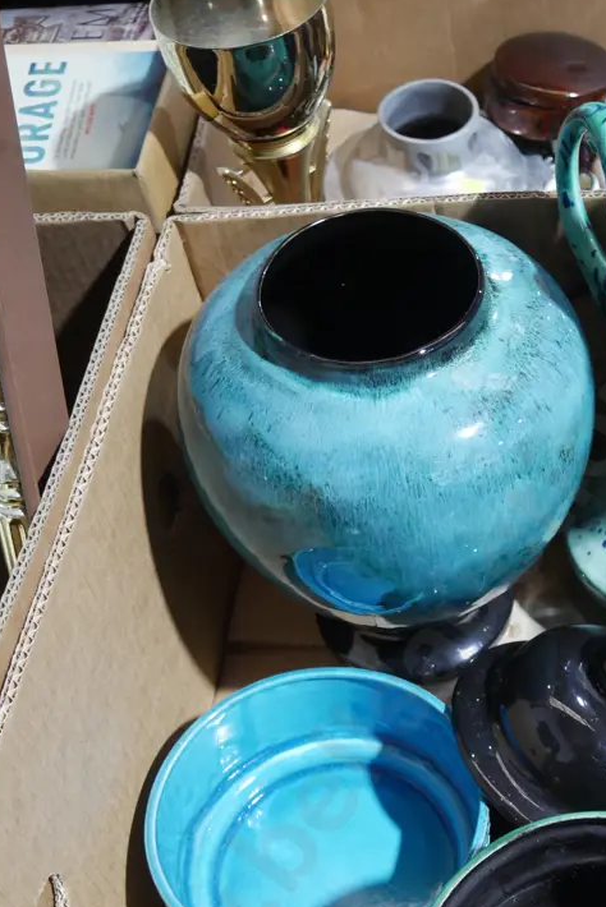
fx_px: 1362
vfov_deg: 36.5
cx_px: 479
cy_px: 597
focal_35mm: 54
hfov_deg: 24.7
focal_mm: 18
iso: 1250
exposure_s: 1/60
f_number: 4
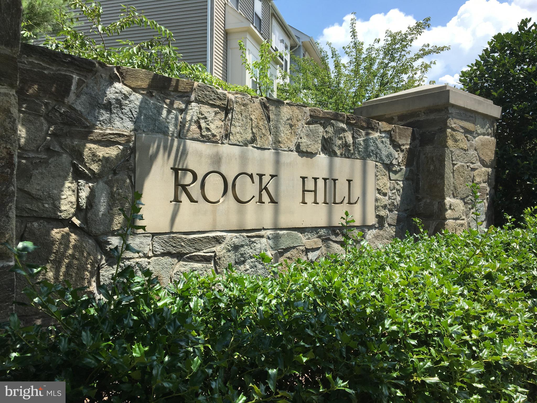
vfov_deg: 48.2
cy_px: 202
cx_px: 268
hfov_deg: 61.7
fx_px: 450
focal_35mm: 29
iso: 25
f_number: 2.2
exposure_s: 1/1241
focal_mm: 4.15
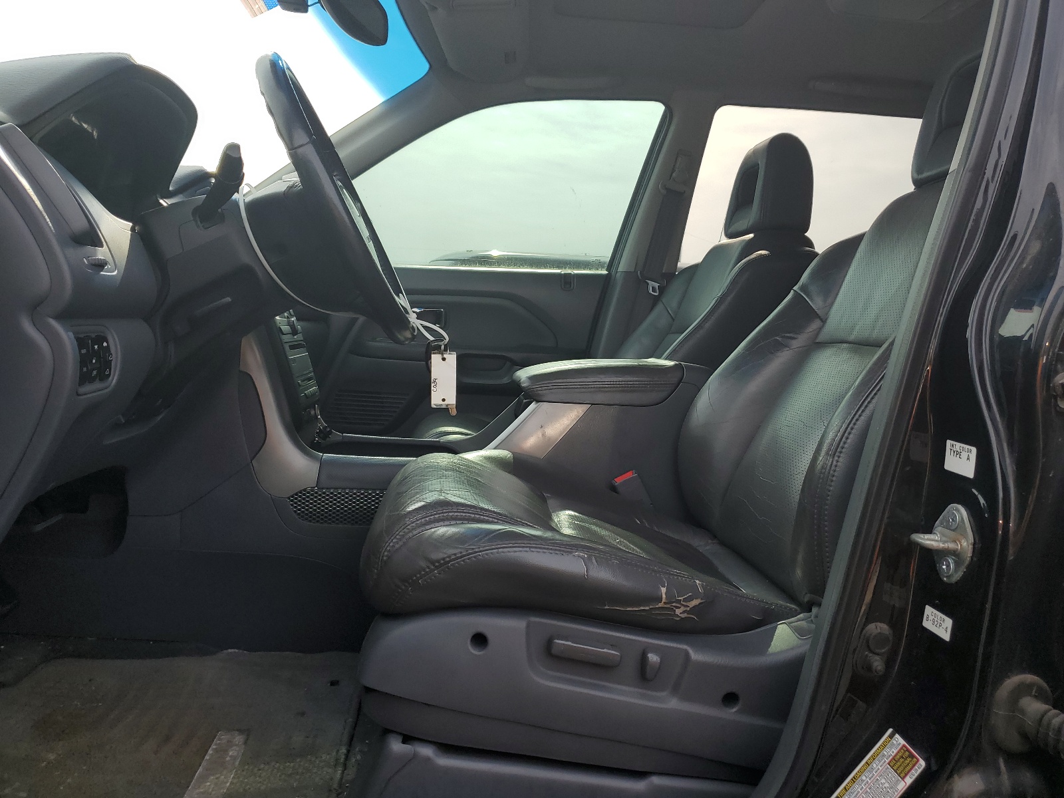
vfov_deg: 53.1
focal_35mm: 26
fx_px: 799
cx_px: 532
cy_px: 399
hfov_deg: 67.3
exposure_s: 1/1111
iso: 50
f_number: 1.5
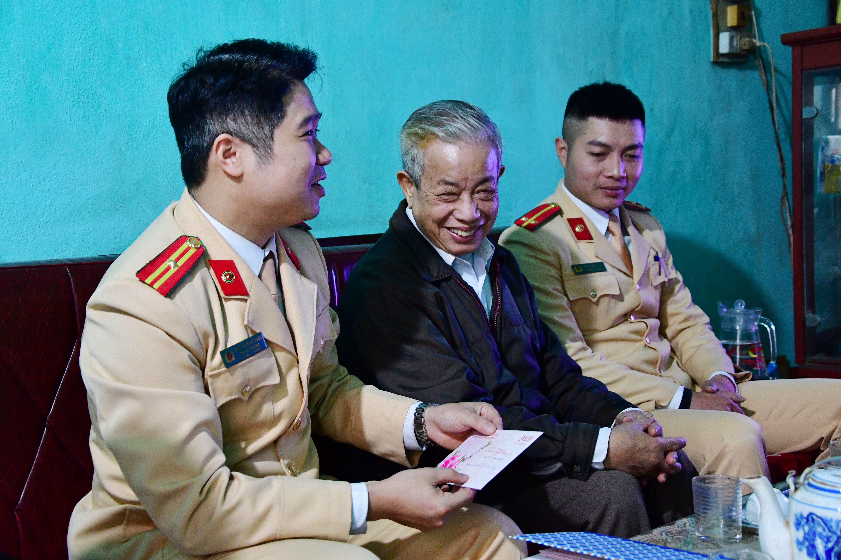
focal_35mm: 52
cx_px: 420
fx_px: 1226
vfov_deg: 25.8
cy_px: 280
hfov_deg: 37.9
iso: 2500
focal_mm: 35
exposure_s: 1/50
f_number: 4.5
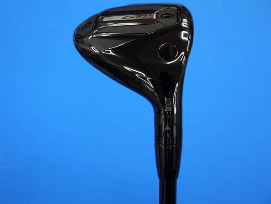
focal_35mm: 50
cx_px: 132
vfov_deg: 29.1
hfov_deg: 38.2
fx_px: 392
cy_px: 101
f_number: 4.5
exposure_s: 1/60
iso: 160
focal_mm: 24
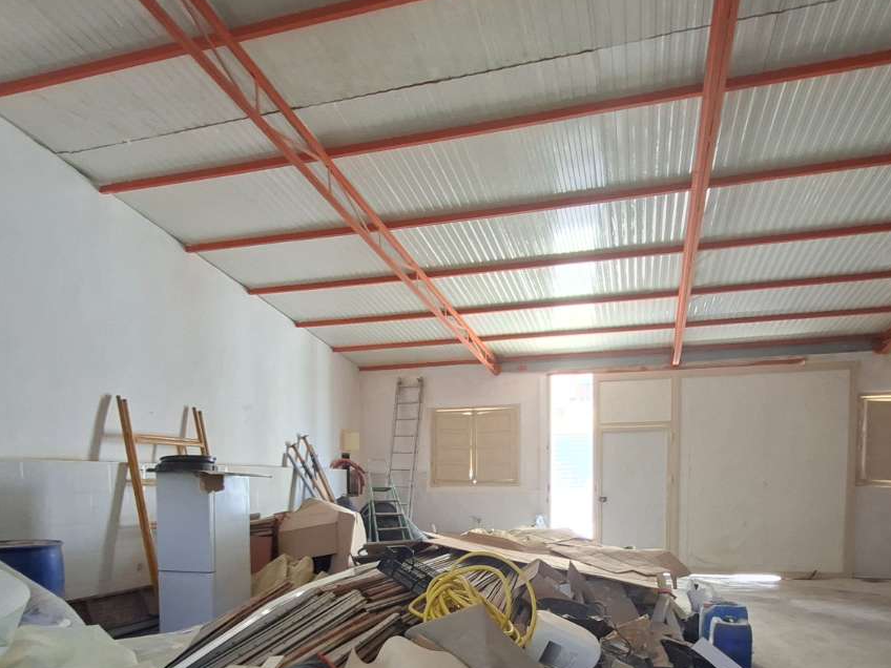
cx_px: 450
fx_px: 592
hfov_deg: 73.9
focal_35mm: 23
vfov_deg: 55.5
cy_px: 515
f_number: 2.2
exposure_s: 1/50
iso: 200
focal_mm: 1.74
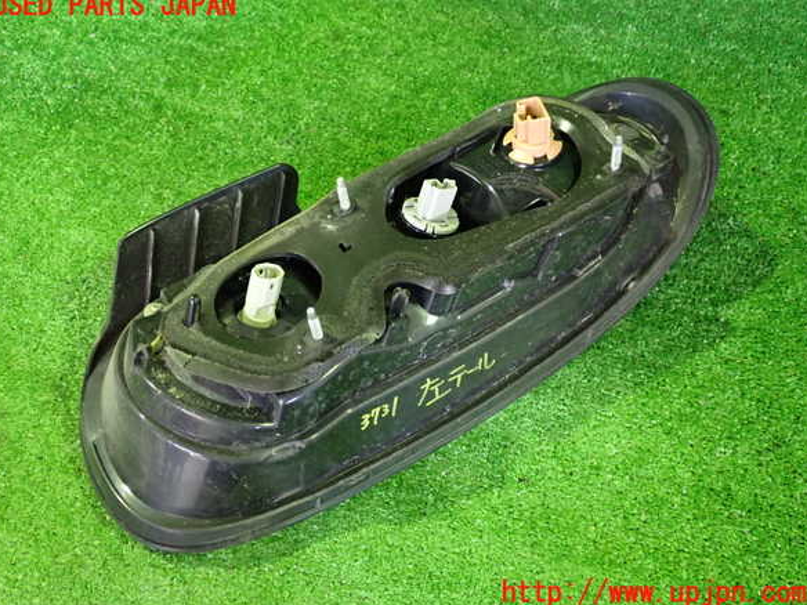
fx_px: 863
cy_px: 300
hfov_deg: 50.1
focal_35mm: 37
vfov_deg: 38.7
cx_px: 399
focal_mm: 6.37
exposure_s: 1/20
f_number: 2.5
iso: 800
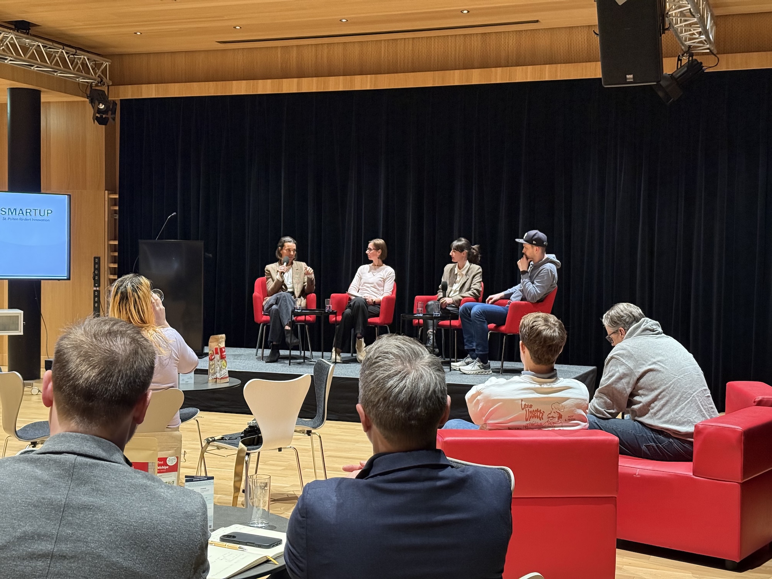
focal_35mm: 48
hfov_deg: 39.7
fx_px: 1070
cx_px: 386
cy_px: 290
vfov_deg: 30.3
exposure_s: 1/36
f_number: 1.78
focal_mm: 6.76
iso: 500
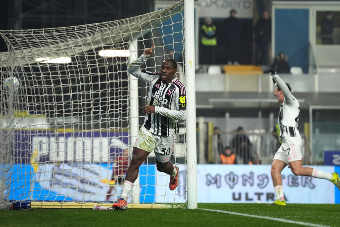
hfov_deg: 10.3
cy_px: 114
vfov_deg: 6.9
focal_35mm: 200
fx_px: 1889
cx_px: 170
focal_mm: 200
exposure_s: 1/1600
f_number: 3.5
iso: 2500
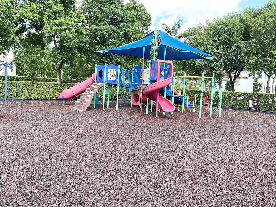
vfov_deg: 48.2
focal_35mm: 29
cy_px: 104
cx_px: 138
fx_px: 231
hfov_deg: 61.7
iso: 16
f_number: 1.8
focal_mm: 3
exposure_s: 1/227
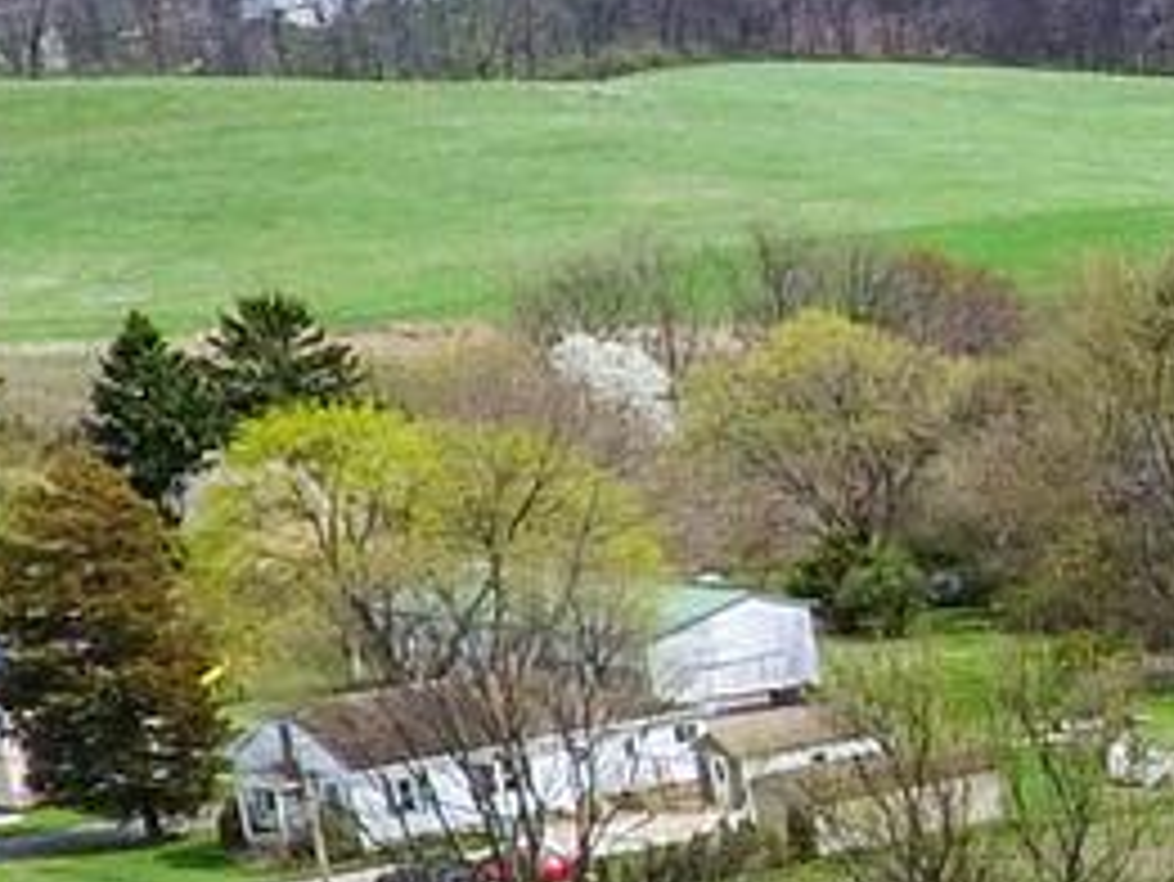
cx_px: 3895
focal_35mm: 157
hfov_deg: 9.1
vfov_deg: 9.3
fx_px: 5327
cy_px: 1062
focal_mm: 3.61
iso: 100
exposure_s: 1/716
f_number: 2.8
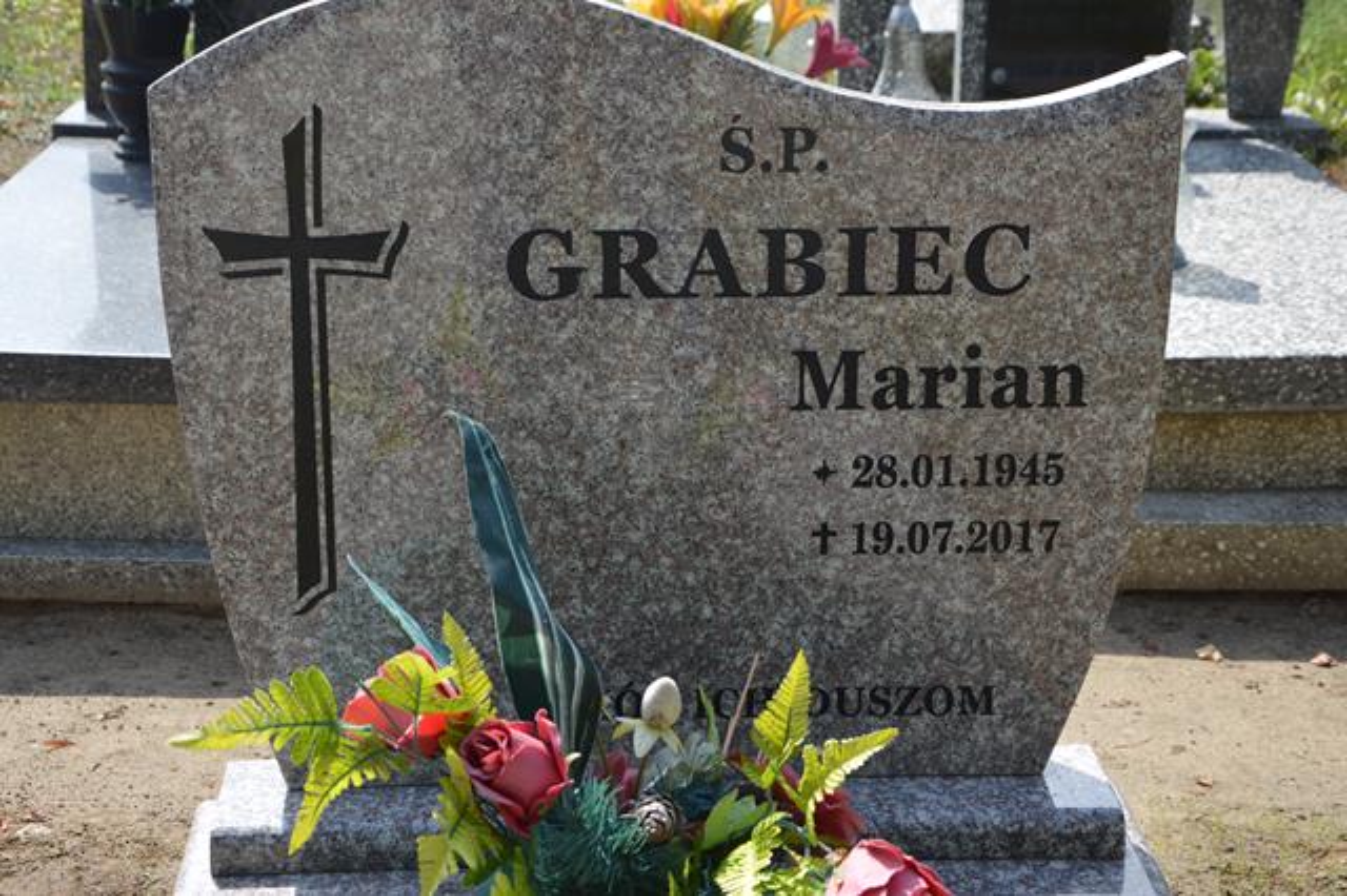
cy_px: 448
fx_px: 2692
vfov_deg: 18.9
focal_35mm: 72
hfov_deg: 28.1
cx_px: 674
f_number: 6.3
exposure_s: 1/160
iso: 100
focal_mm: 48
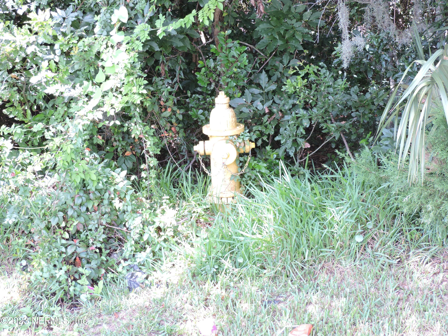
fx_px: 712
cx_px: 224
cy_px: 168
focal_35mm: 55
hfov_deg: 34.9
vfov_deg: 26.6
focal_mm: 9.8
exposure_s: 1/60
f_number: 4.1
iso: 250
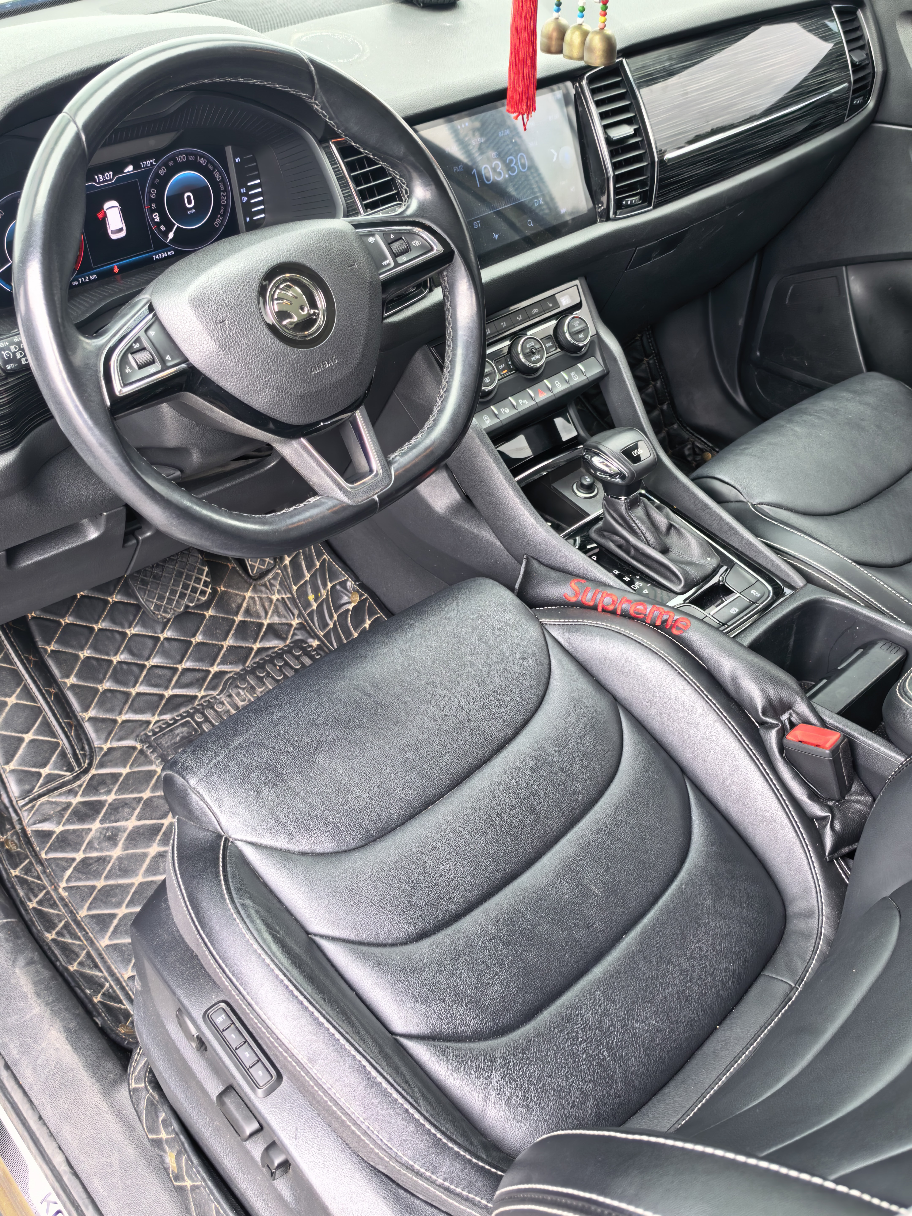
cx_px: 456
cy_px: 608
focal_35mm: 30
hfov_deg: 46.8
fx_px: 1054
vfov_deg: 60.0
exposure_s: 1/213
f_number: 1.4
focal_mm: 5.75
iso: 50
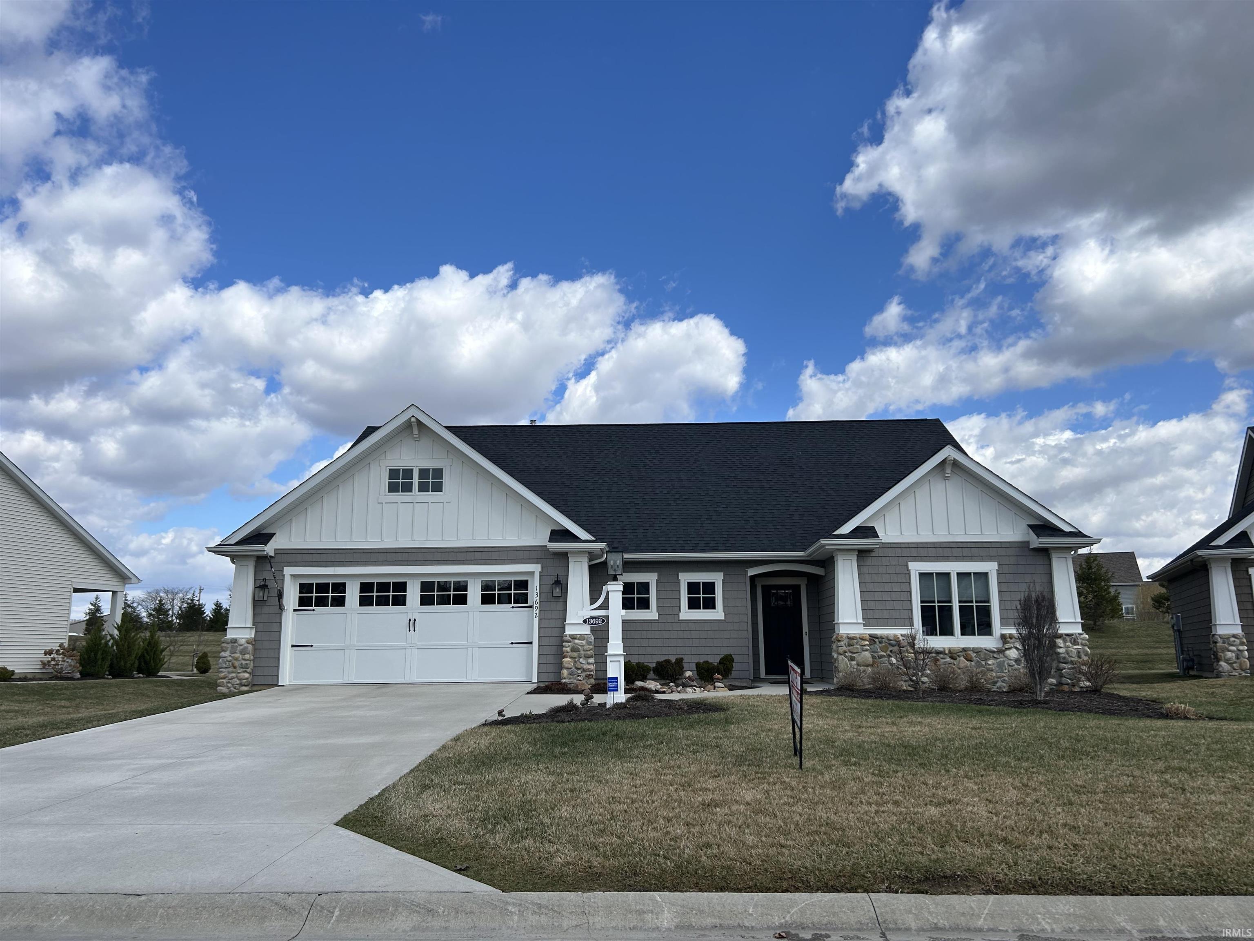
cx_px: 627
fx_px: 942
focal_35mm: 26
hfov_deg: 67.3
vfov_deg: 53.1
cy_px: 470
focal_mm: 5.7
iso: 50
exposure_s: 1/5587
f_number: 1.5
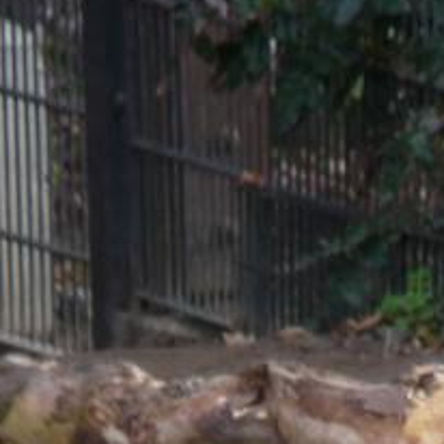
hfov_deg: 1.1
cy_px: 425
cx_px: 709
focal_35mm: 1668
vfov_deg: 1.1
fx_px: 24205
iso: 200
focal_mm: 86.4
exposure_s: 1/250
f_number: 4.4
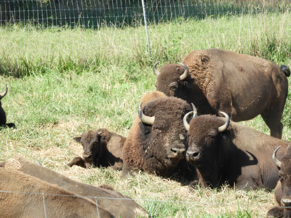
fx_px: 4624
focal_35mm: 550
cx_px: 146
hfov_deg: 3.6
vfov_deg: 2.7
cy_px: 109
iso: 160
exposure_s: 1/250
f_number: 5.6
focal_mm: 98.5
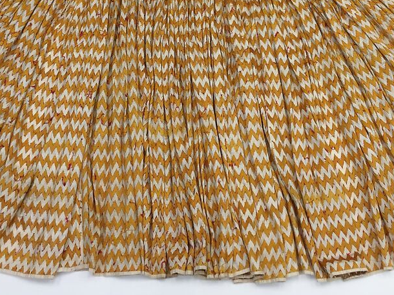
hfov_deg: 31.7
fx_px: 694
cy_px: 25
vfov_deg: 23.3
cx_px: 192
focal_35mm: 61
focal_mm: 3.3
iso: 32
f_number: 2.4
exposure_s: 1/60
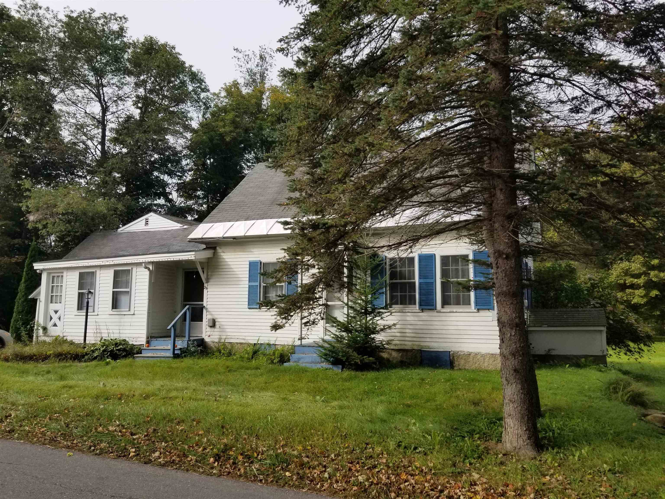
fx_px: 499
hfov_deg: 67.3
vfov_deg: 53.1
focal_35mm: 26
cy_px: 250
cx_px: 332
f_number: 1.7
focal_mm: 4.25
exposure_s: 1/1669
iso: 50
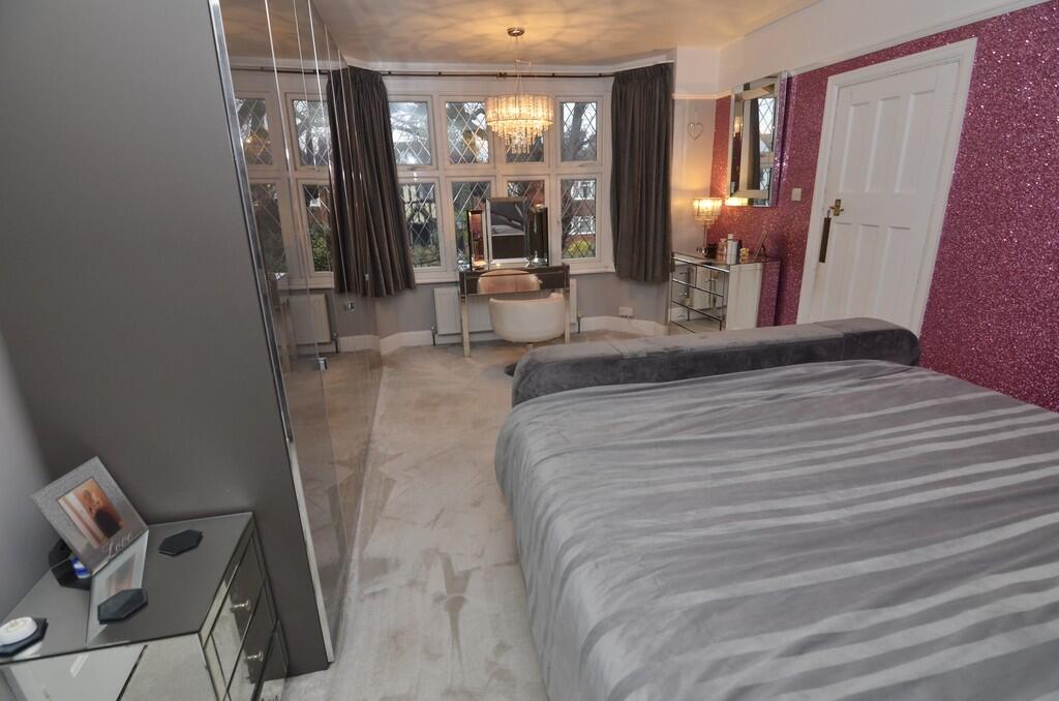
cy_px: 350
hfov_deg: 95.1
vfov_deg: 71.8
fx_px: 484
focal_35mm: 16
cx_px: 530
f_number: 5
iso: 800
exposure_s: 1/60
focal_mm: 11
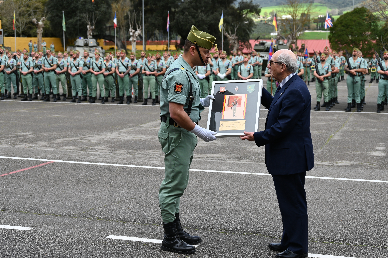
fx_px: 679
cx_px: 200
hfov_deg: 31.9
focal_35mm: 63
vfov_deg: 21.5
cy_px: 136
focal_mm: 55
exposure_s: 1/250
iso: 100
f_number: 5.6
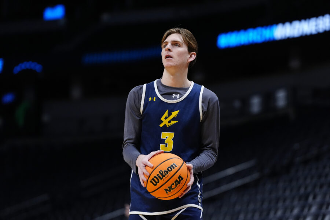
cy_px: 110
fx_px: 1430
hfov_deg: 13.2
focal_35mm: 156
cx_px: 165
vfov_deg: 8.8
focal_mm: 156
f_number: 3.2
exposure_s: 1/2500
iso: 5000
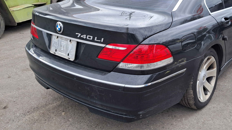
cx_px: 153
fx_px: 240
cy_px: 48
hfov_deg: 50.7
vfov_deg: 30.3
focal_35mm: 39
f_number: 1.8
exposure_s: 1/176
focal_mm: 4
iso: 50
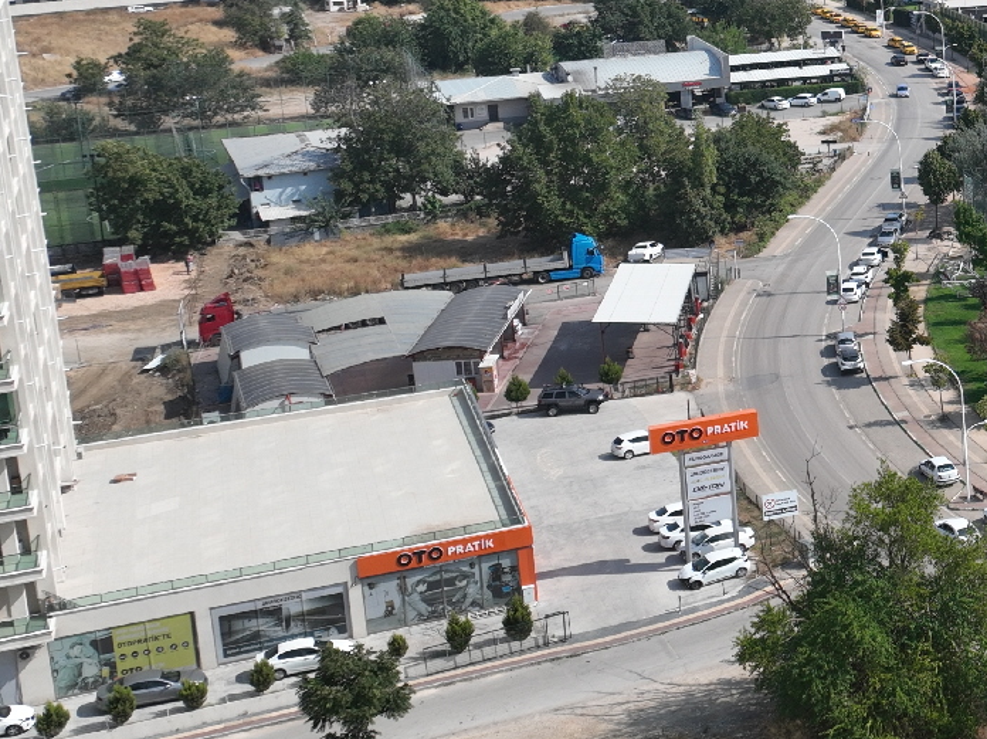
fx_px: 1966
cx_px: 1381
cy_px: 160
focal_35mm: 69
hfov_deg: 23.8
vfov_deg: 21.1
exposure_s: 1/2000
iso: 100
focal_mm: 12.29
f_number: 2.8
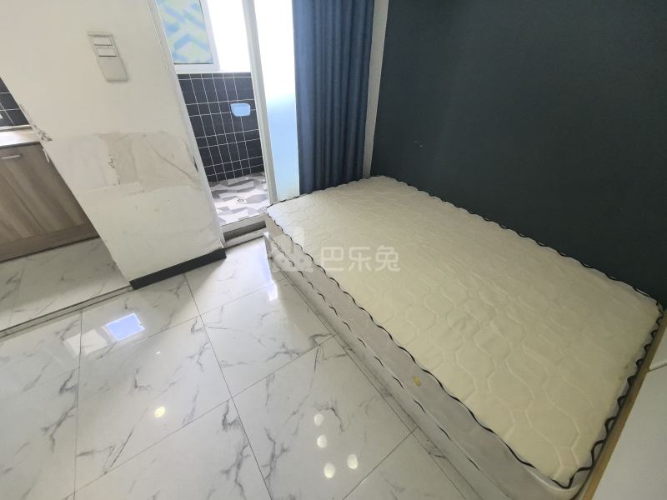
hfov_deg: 106.2
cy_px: 250
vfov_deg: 89.9
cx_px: 334
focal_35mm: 13
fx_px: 250
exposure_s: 1/100
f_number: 2.2
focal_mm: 1.95
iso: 250
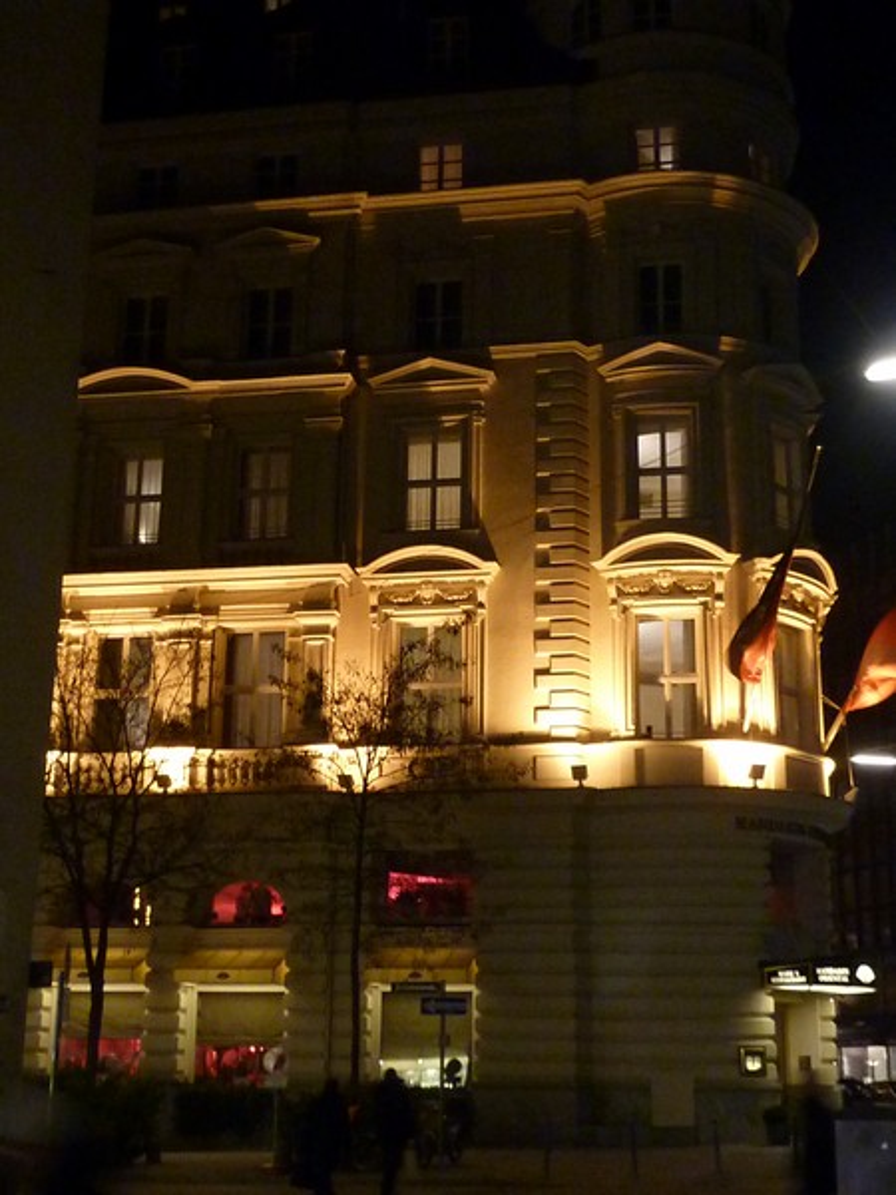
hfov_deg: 30.3
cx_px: 448
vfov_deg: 39.7
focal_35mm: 48
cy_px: 598
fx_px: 1657
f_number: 3.3
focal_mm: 4.4
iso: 400
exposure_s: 1/8
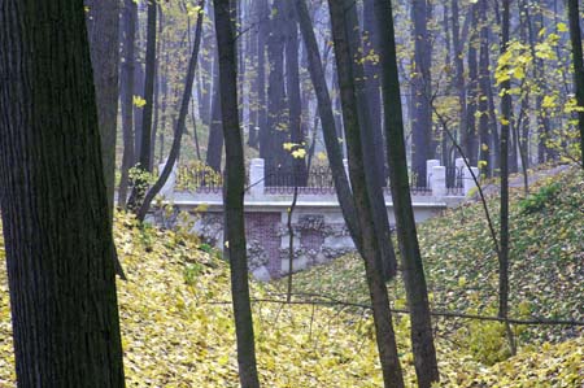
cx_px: 292
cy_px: 194
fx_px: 2552
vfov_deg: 8.7
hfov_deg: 13.1
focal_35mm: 158
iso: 1600
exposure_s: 1/125
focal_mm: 105
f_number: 9
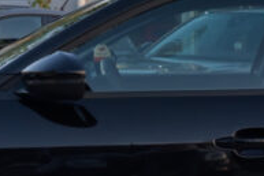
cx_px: 227
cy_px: 193
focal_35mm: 154
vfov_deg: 8.9
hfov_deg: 13.2
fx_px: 1130
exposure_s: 1/125
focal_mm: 19.2
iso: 2000
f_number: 10
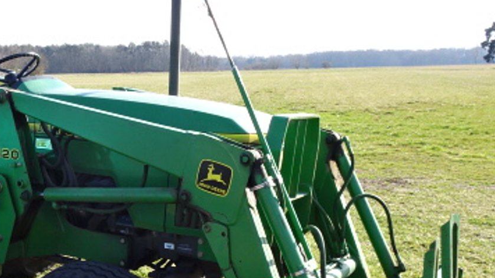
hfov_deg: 40.3
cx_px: 97
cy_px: 223
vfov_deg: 24.0
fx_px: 643
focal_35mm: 49
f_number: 3.5
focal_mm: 4.25
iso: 80
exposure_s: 1/320
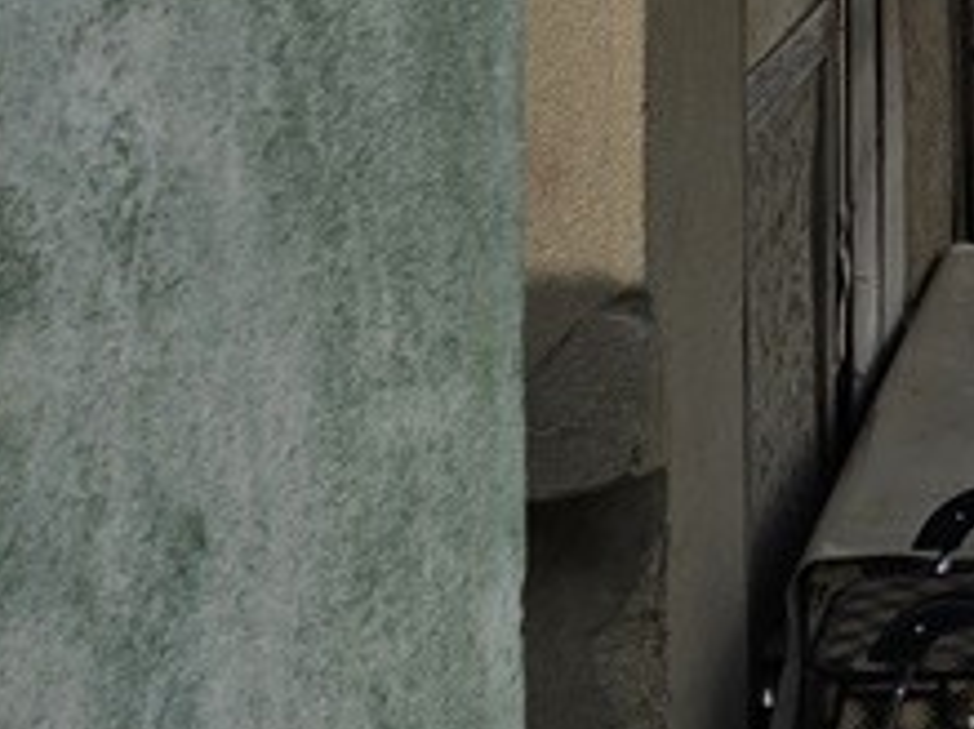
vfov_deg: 12.8
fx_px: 2953
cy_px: -560
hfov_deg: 15.6
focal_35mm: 105
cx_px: 1828
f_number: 1.7
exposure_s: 1/1067
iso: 12
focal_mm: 6.3
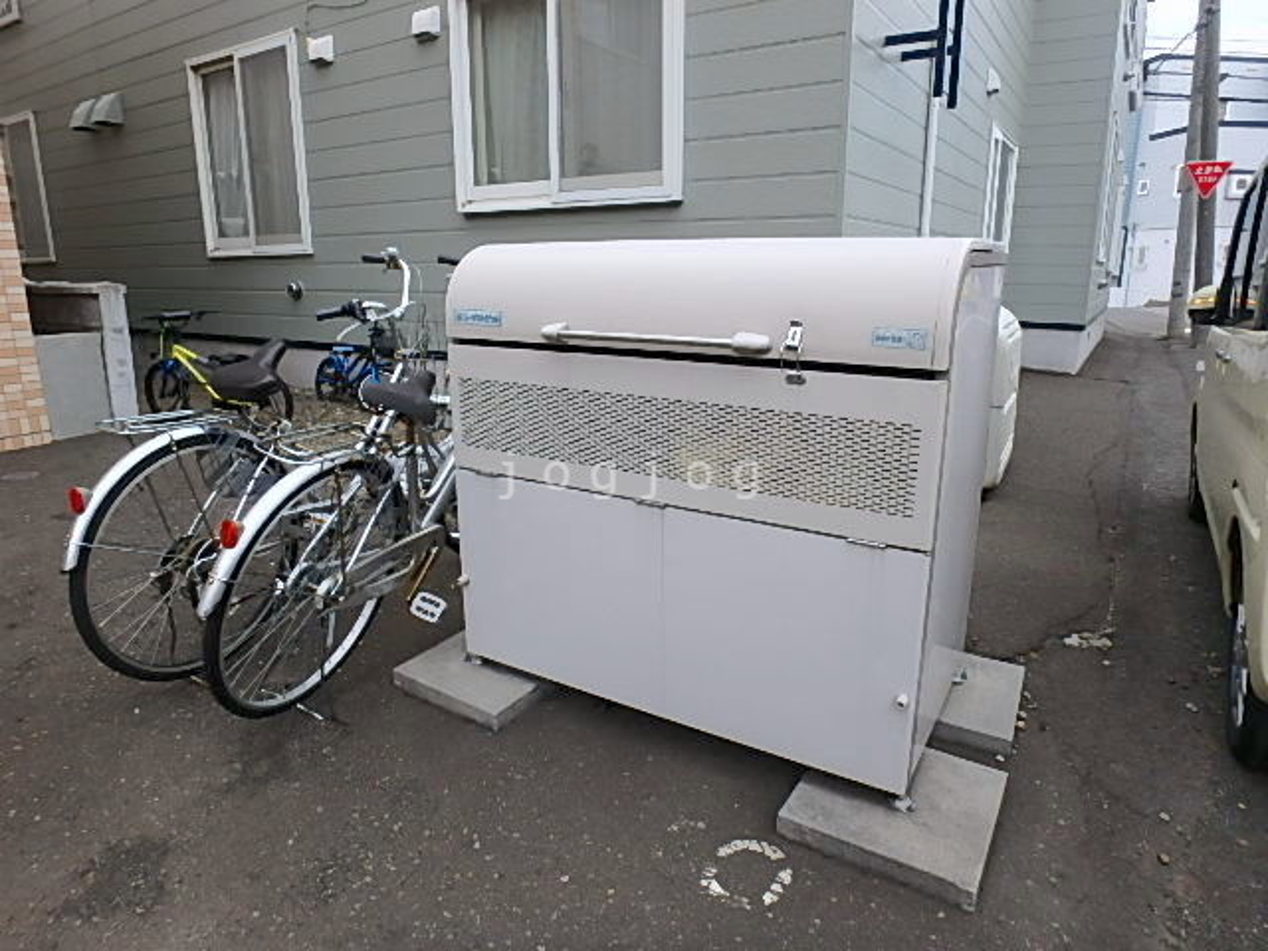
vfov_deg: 63.4
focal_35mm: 21
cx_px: 634
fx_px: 769
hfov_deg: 79.0
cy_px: 476
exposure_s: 1/500
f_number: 3.5
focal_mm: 3.7
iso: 125
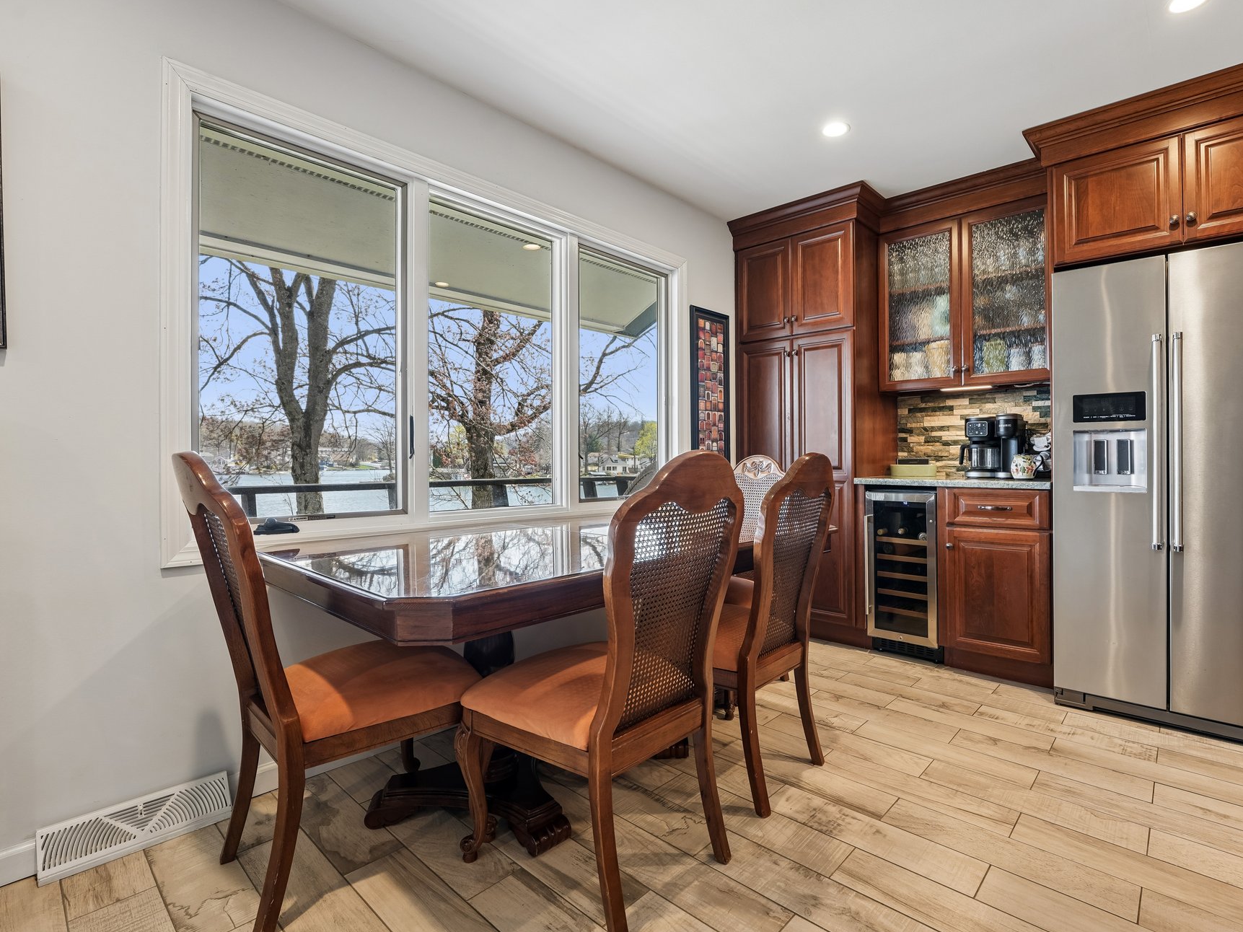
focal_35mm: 16
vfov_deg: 78.1
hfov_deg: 94.0
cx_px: 704
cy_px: 456
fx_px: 574
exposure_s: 1/8
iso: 125
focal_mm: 14
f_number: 8
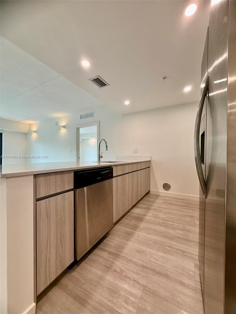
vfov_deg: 102.1
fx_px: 127
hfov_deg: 85.7
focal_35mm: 14
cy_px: 157
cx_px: 118
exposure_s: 1/120
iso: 160
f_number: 2.2
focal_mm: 2.22
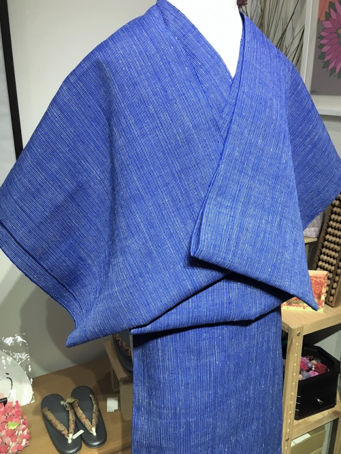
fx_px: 381
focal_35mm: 29
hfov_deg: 48.3
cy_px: 227
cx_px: 170
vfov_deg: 61.6
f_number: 2.2
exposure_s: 1/30
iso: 50
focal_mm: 4.15
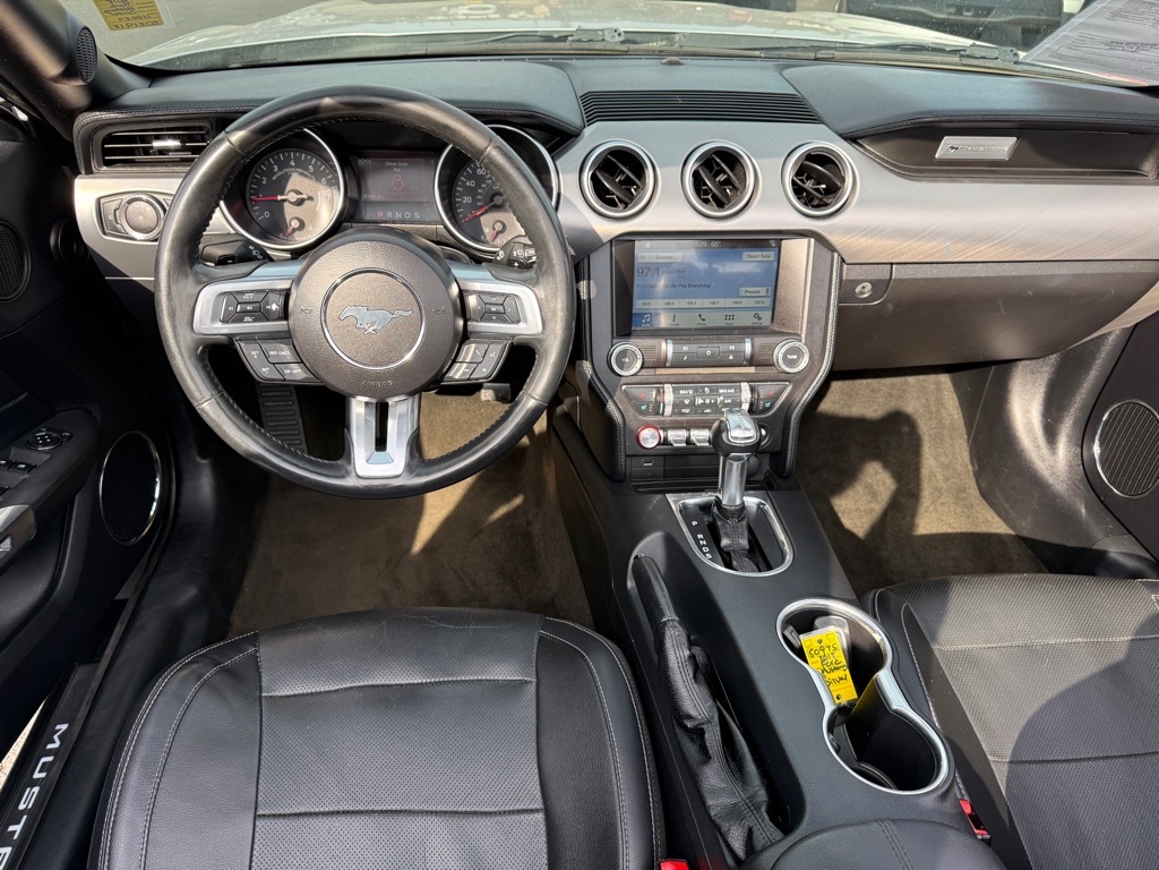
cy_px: 435
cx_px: 580
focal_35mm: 24
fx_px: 804
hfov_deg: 71.6
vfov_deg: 56.8
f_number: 1.78
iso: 100
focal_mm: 6.76
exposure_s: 1/584
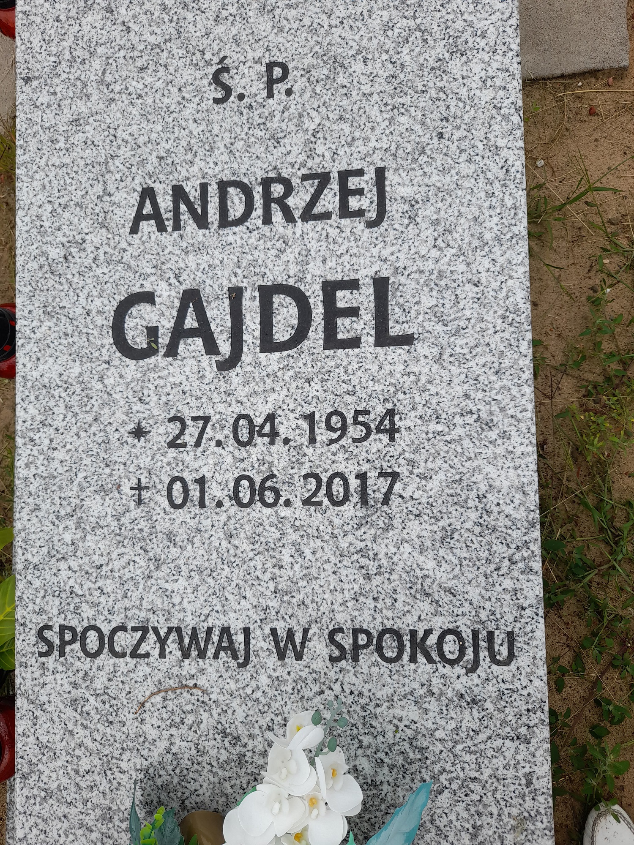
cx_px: 317
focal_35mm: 25
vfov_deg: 69.4
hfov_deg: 54.9
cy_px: 422
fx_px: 611
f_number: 2
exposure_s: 1/161
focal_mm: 4.6
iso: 20
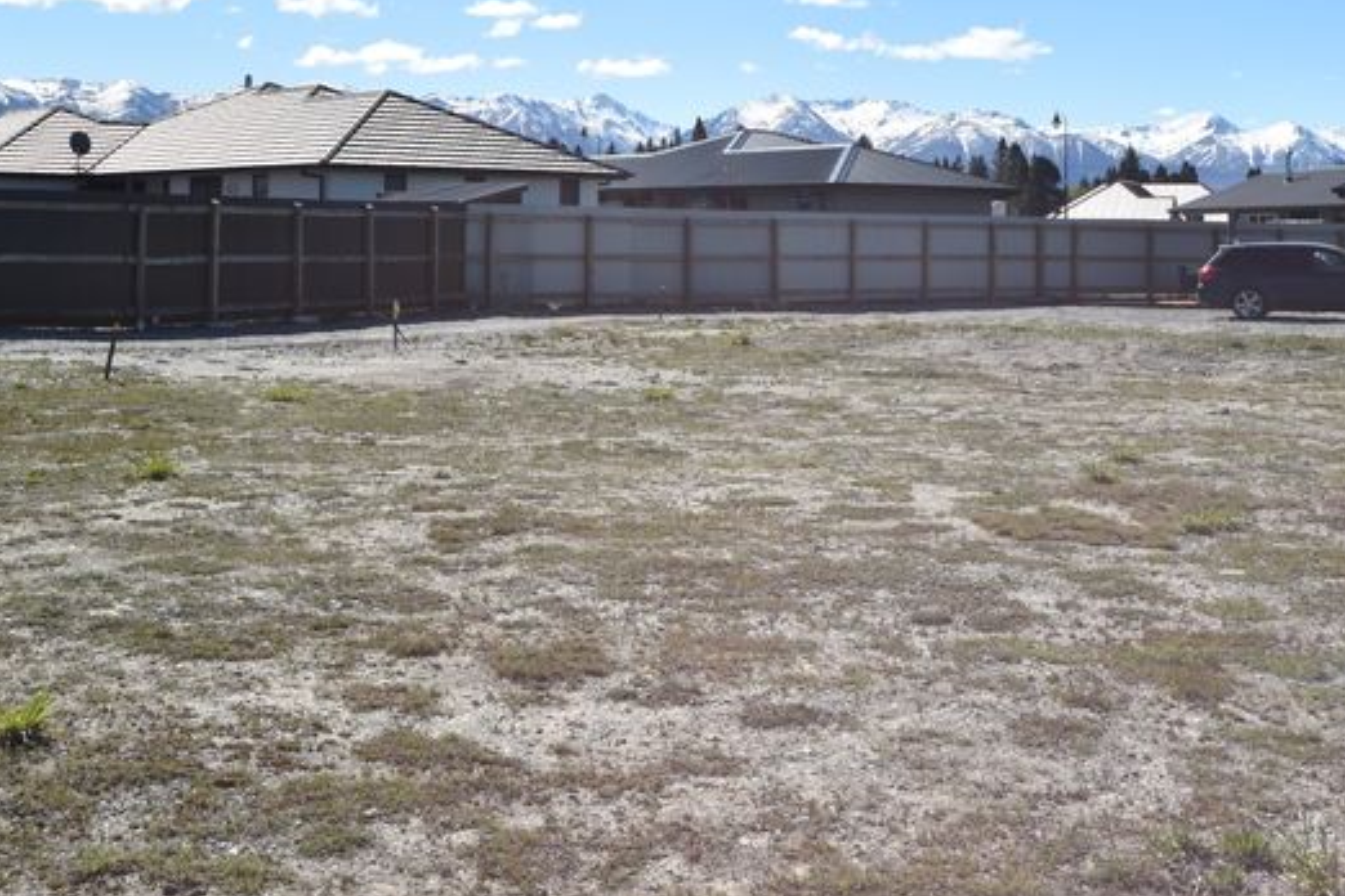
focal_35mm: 53
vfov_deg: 25.3
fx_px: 1980
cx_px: 644
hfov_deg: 37.5
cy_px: 265
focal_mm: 24
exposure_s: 1/500
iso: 200
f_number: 11
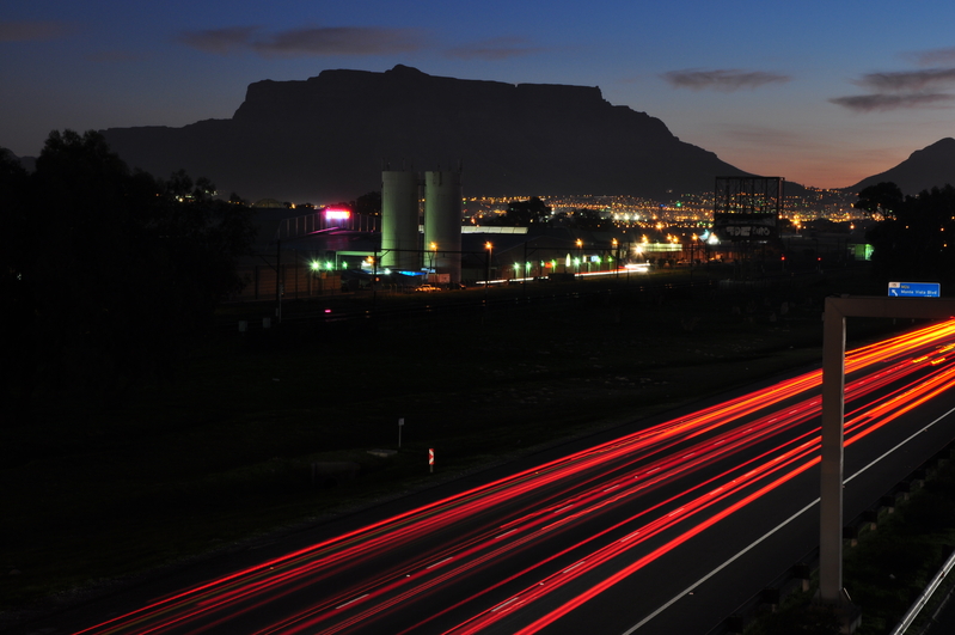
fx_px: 1988
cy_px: 318
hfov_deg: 27.0
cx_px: 478
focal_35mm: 75
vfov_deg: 18.1
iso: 200
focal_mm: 50
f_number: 18
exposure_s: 15
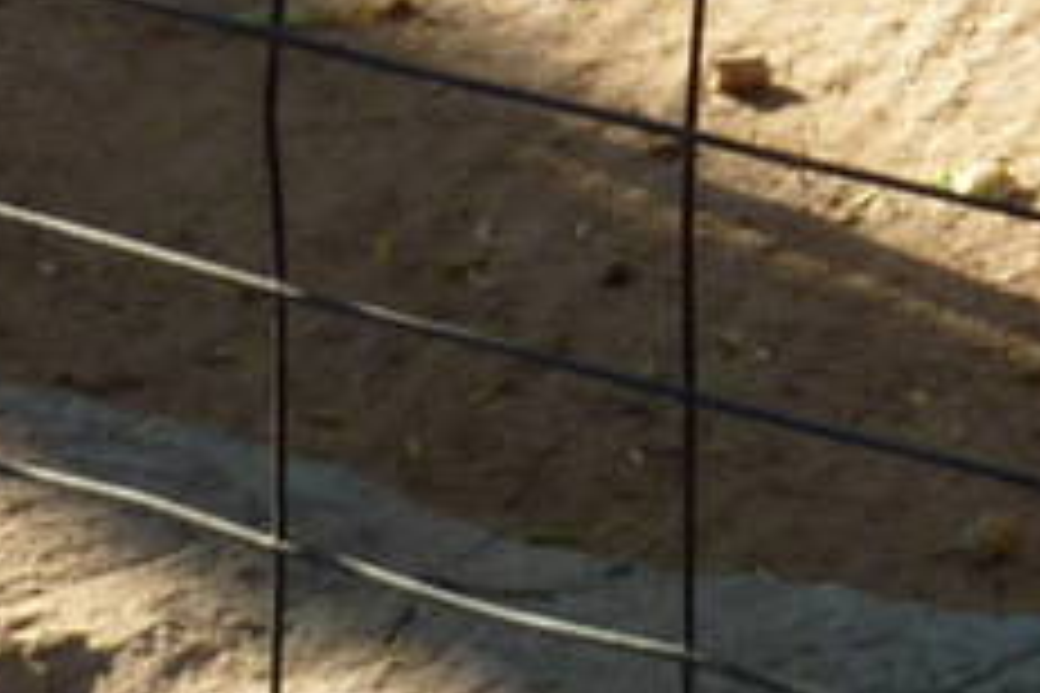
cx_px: 2521
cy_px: -1534
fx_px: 16263
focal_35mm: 563
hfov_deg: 3.6
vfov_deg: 2.4
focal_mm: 12.8
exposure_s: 1/200
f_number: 4.2
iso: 80
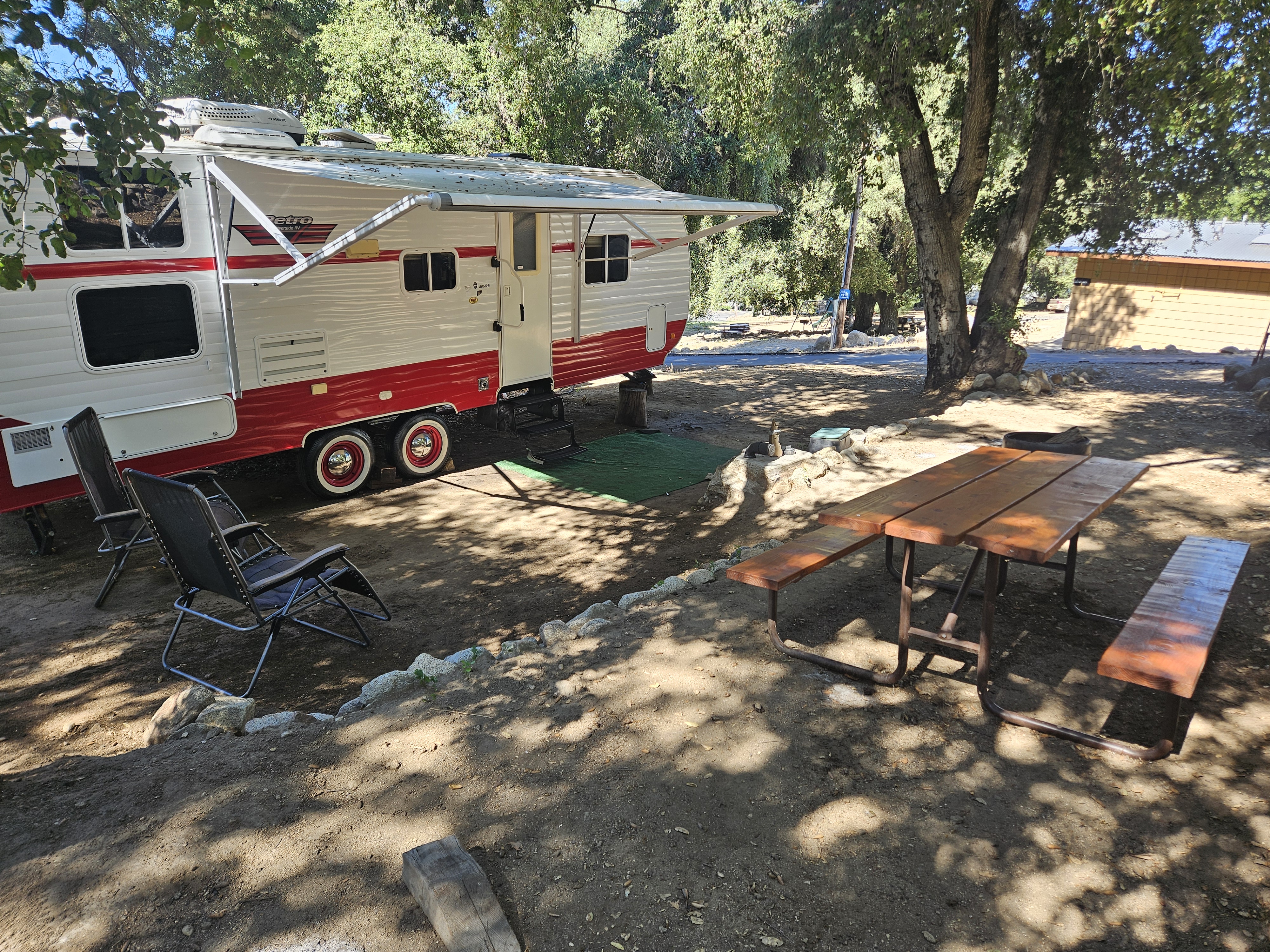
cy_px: 476
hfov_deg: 73.9
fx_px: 844
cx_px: 635
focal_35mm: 23
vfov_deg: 58.9
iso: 25
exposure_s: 1/167
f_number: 1.8
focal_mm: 5.4
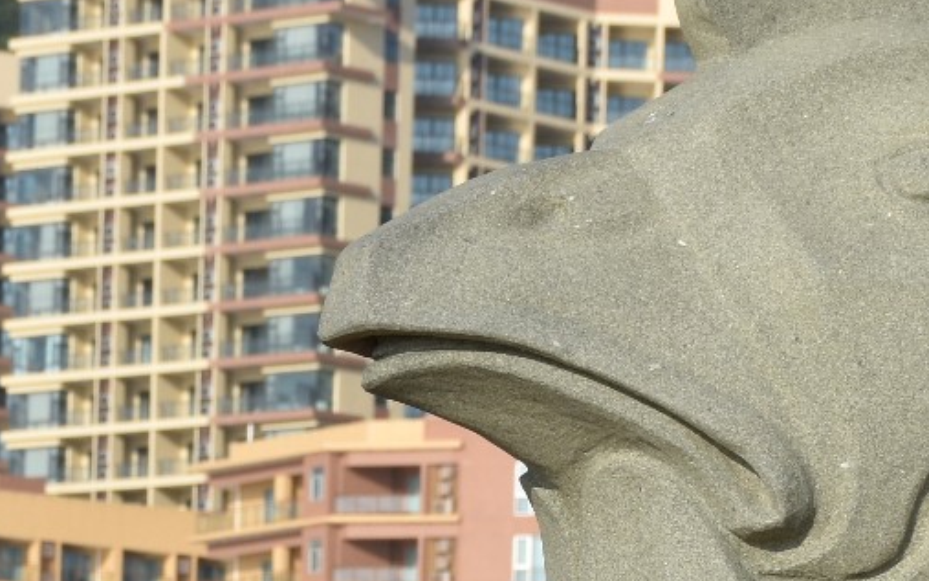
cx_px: 302
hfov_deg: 6.5
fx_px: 8128
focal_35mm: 321
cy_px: 970
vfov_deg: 4.1
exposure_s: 1/250
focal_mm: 52
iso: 100
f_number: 8
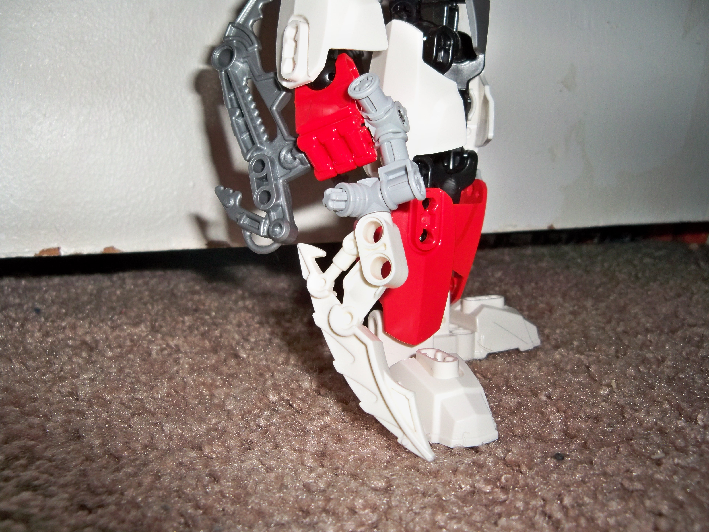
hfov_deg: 51.3
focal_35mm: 36
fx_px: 737
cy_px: 270
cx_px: 363
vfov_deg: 39.7
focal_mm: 6.2
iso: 200
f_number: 3.5
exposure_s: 1/30
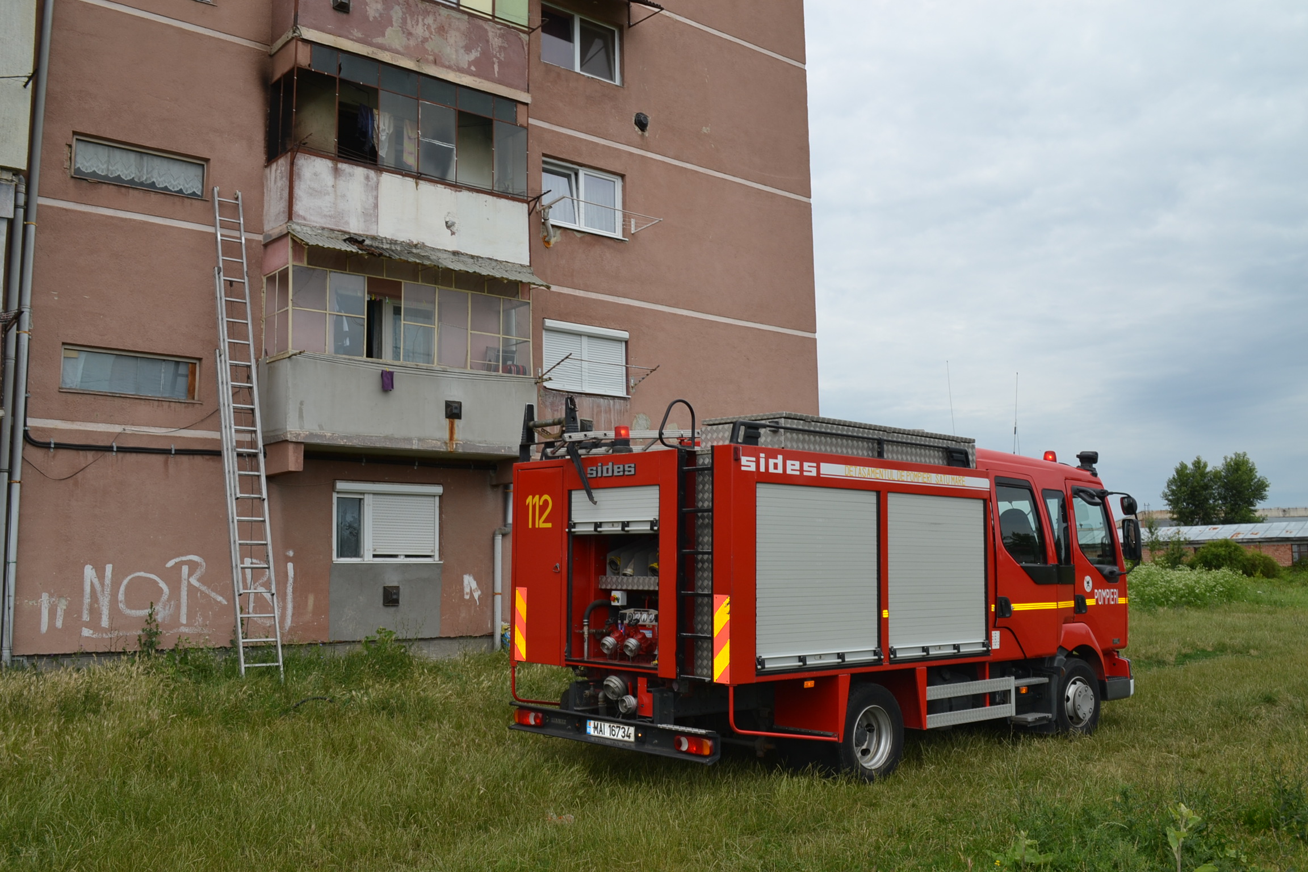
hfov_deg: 57.2
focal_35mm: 33
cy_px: 436
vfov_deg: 40.0
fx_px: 1199
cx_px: 654
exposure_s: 1/200
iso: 100
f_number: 8
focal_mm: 22
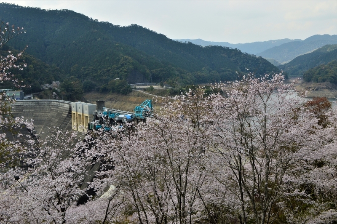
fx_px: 421
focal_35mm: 45
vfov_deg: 29.8
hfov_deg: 43.6
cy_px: 112
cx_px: 168
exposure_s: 1/80
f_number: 9
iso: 400
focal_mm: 30
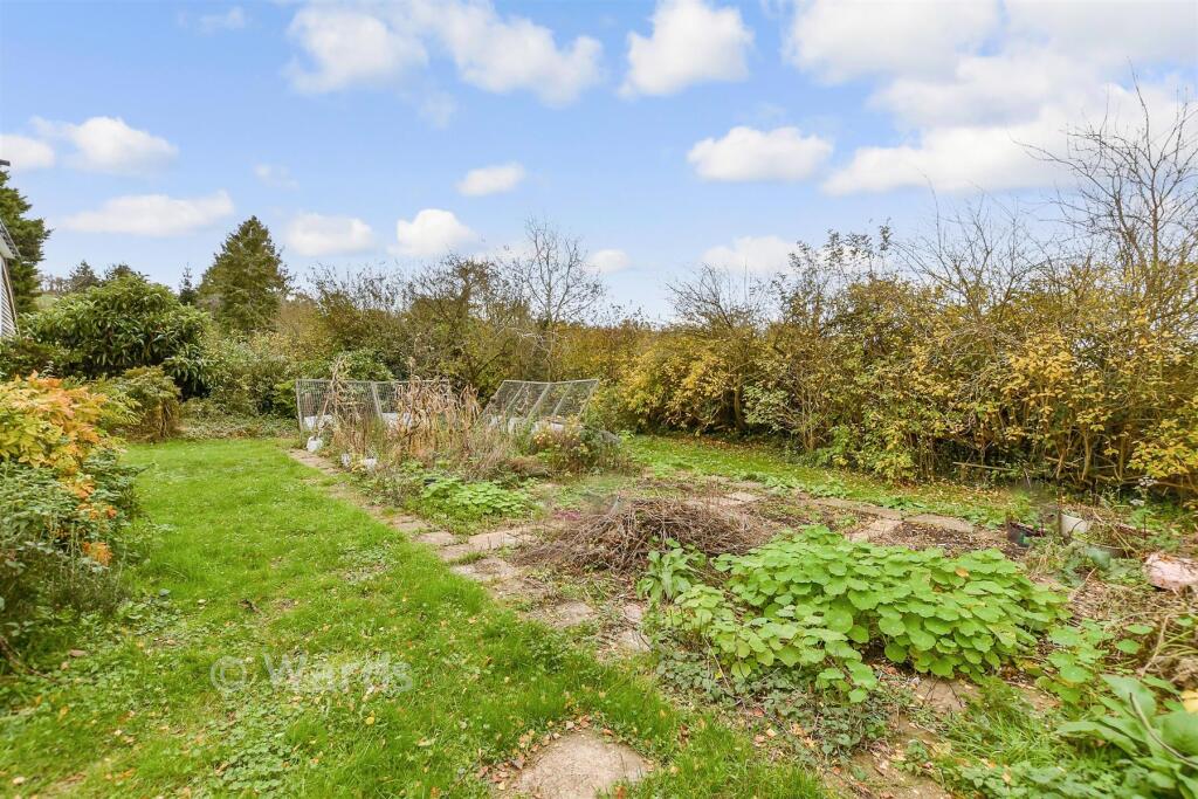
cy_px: 400
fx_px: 499
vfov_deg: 77.3
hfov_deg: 100.4
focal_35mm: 15
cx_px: 599
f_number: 8
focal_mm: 10
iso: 200
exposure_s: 1/50
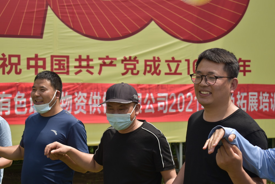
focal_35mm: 72
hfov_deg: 28.1
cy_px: 92
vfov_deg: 18.9
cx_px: 138
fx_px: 550
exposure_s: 1/640
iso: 100
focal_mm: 48
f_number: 5.3
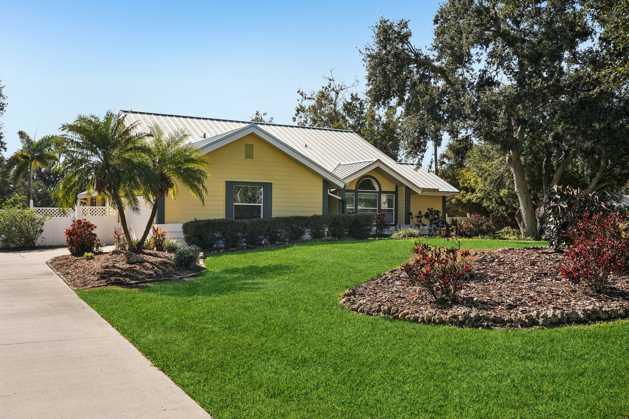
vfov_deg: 38.4
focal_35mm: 34
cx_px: 314
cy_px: 210
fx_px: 603
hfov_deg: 55.1
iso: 400
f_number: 8
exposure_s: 1/800
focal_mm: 34.5
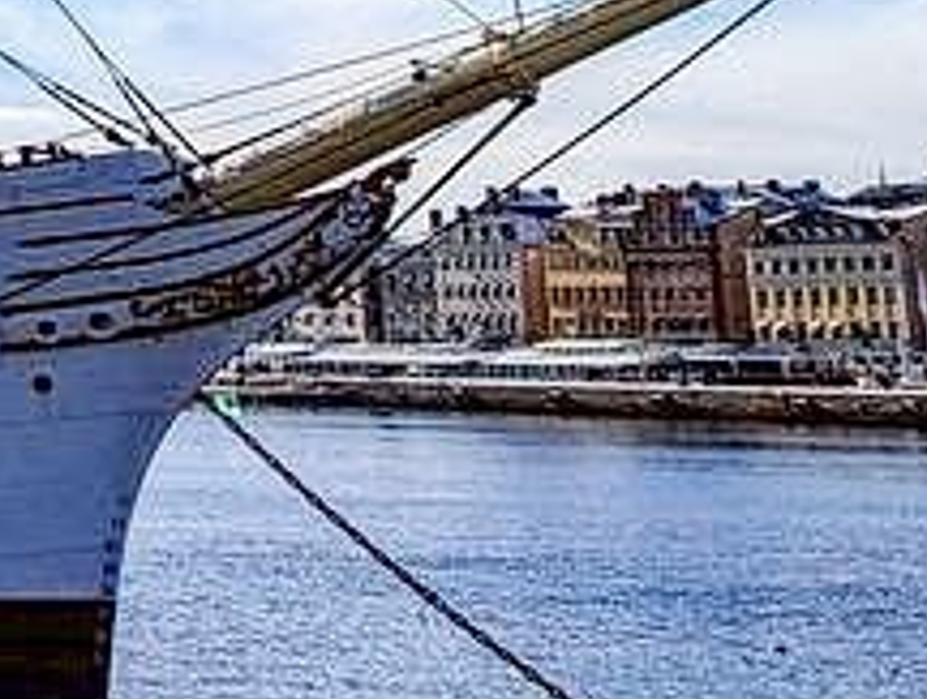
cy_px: -154
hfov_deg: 16.2
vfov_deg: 14.4
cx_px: -790
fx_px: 2684
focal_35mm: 100
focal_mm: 6.81
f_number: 1.85
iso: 46
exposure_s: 1/7092
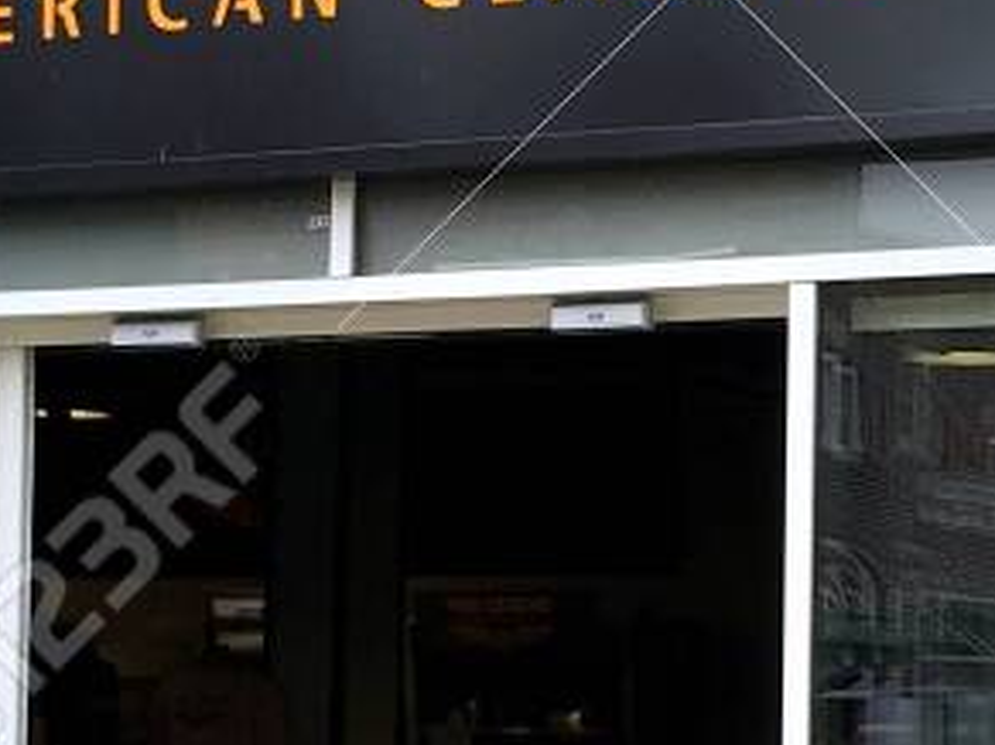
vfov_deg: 11.8
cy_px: 634
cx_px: 701
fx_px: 3592
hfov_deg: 15.7
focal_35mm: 125
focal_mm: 3.99
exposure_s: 1/1018
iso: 20
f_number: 1.8
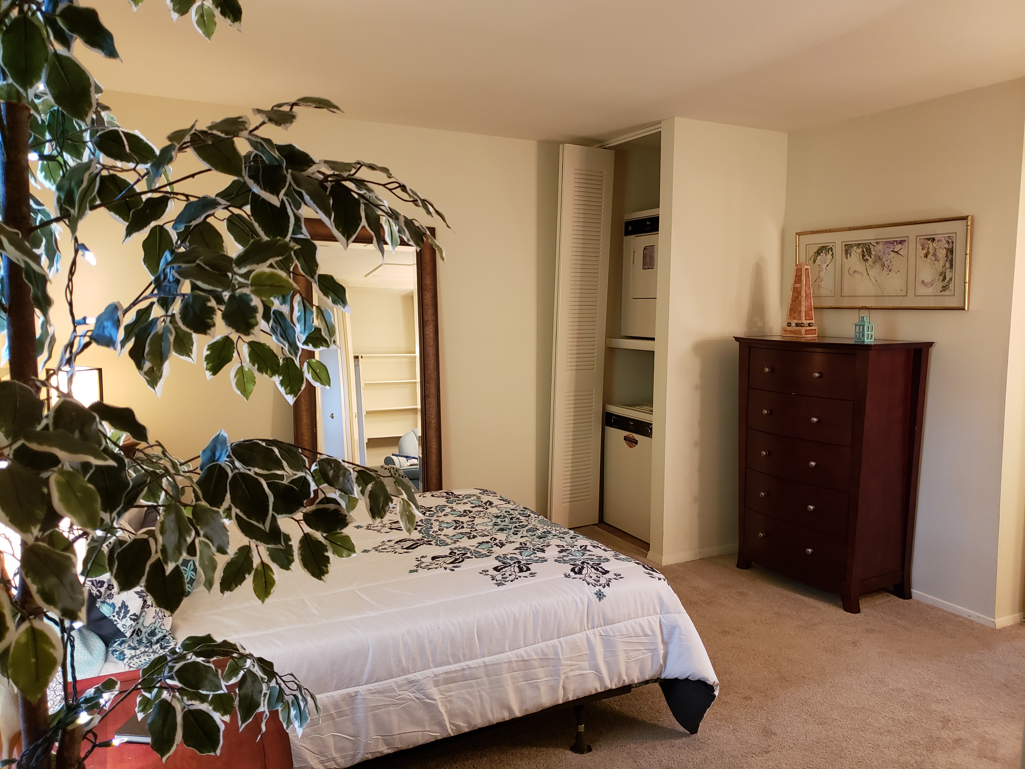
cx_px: 512
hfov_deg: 67.3
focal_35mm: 26
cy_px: 384
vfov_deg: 53.1
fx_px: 770
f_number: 1.5
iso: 250
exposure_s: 1/24
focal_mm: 4.3
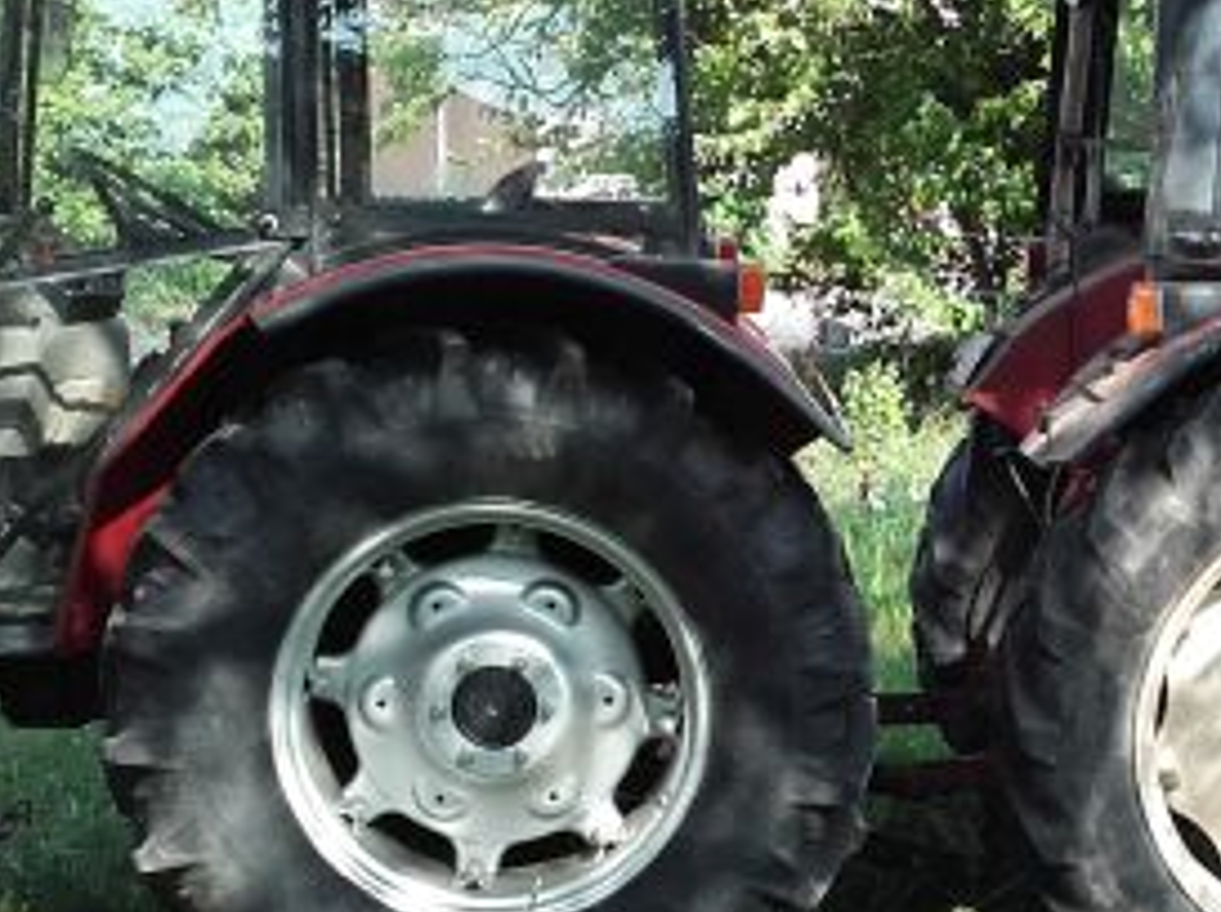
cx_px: 912
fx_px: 3206
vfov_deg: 16.2
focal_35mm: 91
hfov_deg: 21.4
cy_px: 514
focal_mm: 3.31
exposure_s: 1/267
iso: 50
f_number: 2.2
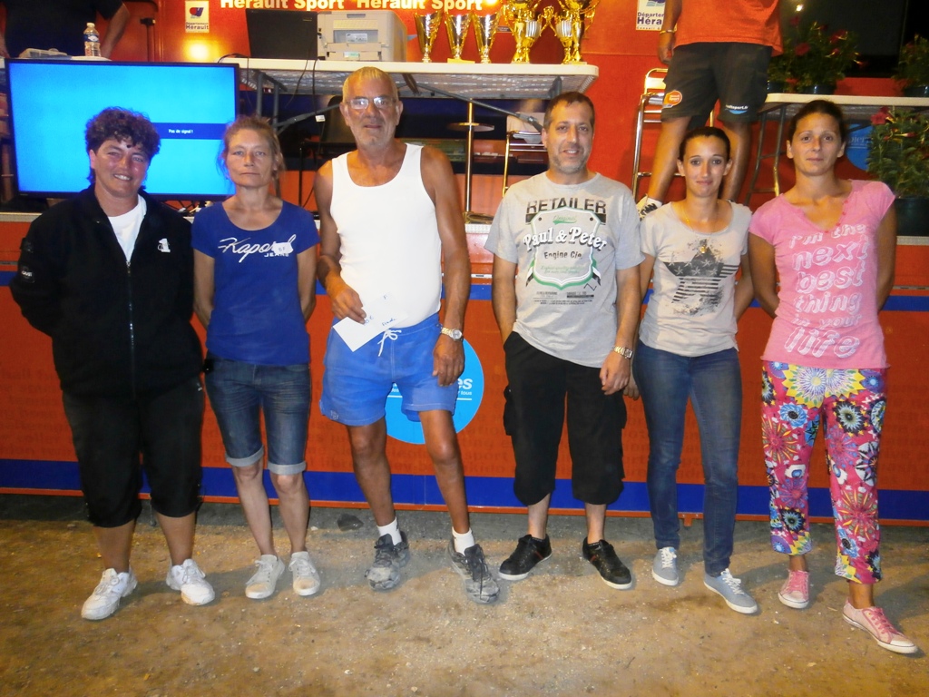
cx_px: 464
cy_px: 348
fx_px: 698
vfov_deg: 53.1
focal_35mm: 26
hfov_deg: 67.3
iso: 200
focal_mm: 4.7
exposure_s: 1/30
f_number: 2.8
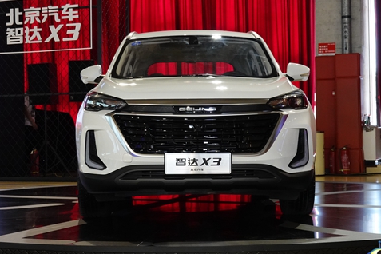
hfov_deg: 26.0
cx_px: 199
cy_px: 110
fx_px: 825
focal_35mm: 78
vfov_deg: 17.5
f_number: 4
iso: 1600
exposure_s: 1/100
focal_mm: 22.92
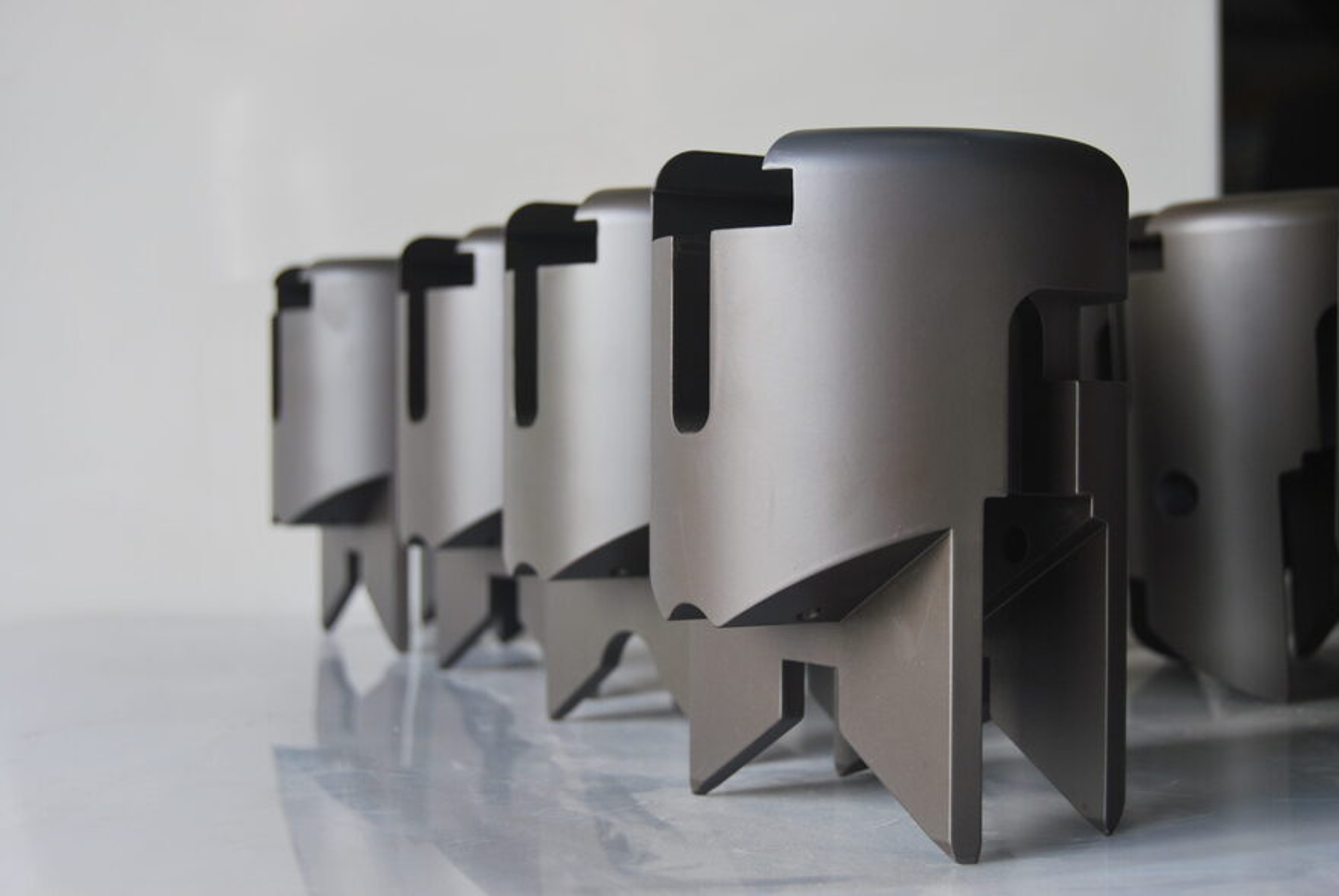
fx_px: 2234
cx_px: 670
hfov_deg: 33.4
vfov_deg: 22.7
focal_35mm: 60
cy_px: 448
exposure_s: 1/125
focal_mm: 40
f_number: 5.6
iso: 200
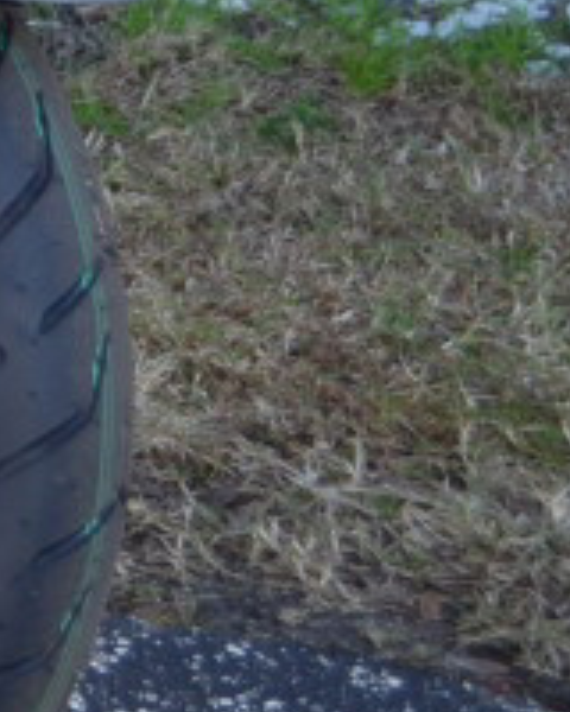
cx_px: -1325
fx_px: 3564
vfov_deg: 10.8
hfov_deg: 7.6
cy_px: -491
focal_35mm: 169
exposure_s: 1/160
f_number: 4
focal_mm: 20
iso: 100
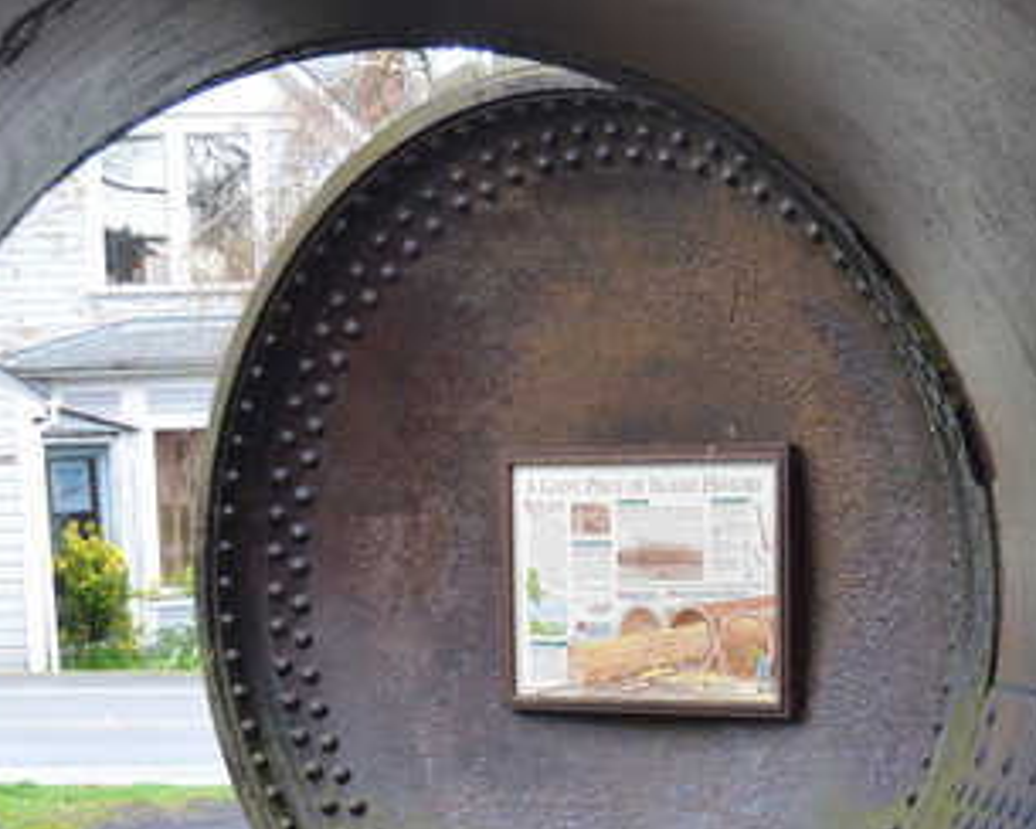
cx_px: 724
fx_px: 3158
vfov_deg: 14.8
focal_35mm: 103
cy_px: 783
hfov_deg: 18.6
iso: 560
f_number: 4.2
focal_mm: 32
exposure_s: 1/200
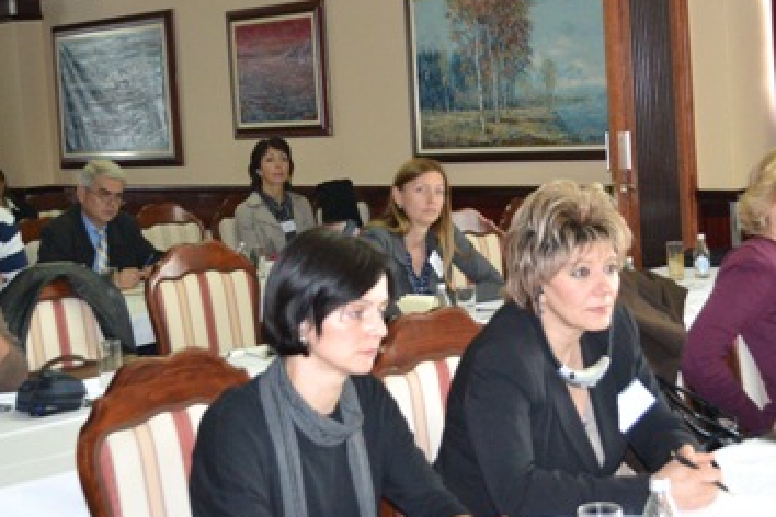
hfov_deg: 30.9
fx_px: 1401
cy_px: 159
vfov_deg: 20.8
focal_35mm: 65
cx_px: 443
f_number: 4
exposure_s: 1/60
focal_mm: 24
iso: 2800
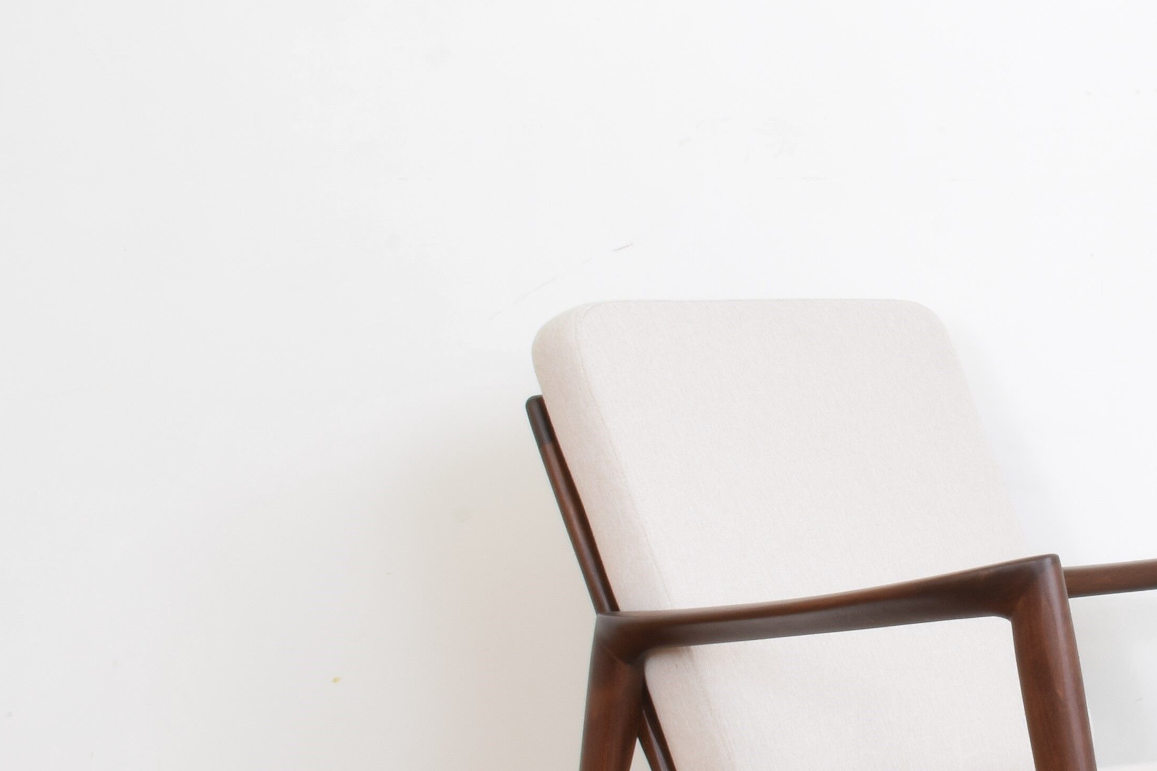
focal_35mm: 86
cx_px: 1023
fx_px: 2776
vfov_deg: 15.8
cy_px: 525
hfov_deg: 23.0
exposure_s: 5
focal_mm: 21
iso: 100
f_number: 25
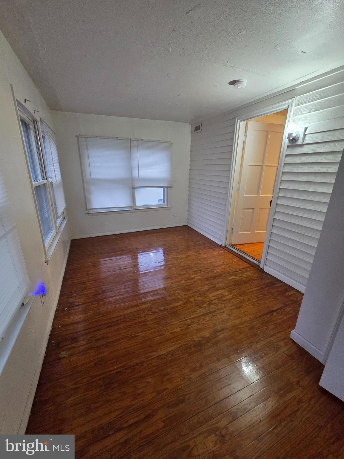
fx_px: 172
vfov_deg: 106.2
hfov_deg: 89.9
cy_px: 230
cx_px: 172
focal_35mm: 13
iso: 800
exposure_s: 1/60
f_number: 2.2
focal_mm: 2.2
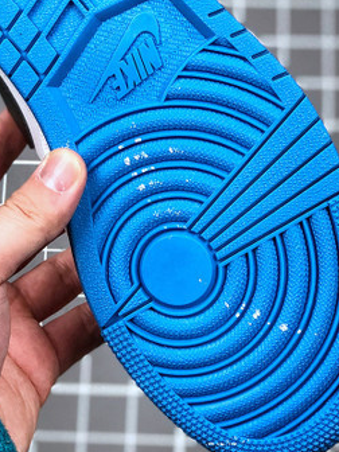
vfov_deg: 16.1
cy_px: 110
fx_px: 1593
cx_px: 106
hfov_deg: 12.1
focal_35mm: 122
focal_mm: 6.6
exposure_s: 1/50
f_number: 2.8
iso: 64
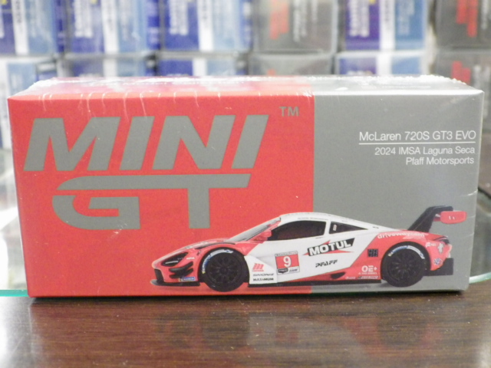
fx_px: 709
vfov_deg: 29.1
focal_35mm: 50
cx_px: 246
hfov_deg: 38.2
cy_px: 184
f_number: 3.8
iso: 1250
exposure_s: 1/25
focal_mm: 9
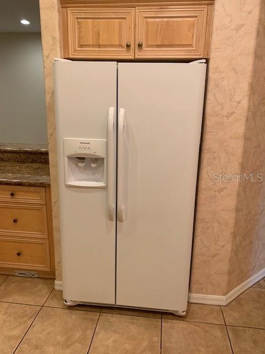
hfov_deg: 53.1
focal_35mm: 26
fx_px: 265
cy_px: 177
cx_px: 132
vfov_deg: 67.3
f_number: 1.8
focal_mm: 4.25
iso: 125
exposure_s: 1/60
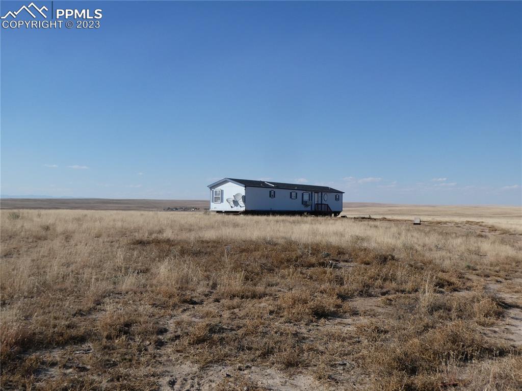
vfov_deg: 42.9
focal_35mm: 33
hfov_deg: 55.4
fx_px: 497
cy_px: 196
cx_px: 261
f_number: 4.5
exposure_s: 1/800
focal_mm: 5.8
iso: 80
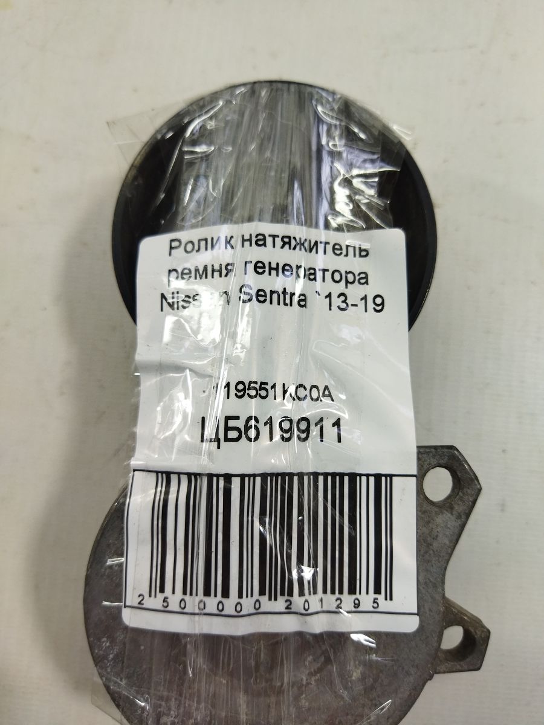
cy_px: 362
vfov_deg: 65.3
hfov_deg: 51.4
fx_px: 566
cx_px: 272
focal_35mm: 27
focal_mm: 4.71
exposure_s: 1/146
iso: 100
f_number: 1.79
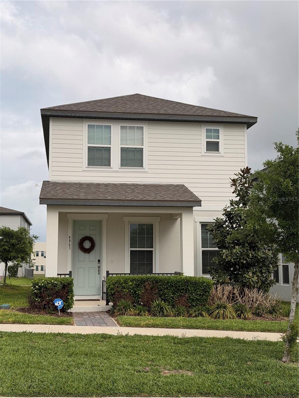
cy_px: 199
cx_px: 150
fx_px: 553
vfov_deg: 39.7
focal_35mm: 48
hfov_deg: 30.3
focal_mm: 6.76
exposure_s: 1/6536
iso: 64
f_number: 1.78
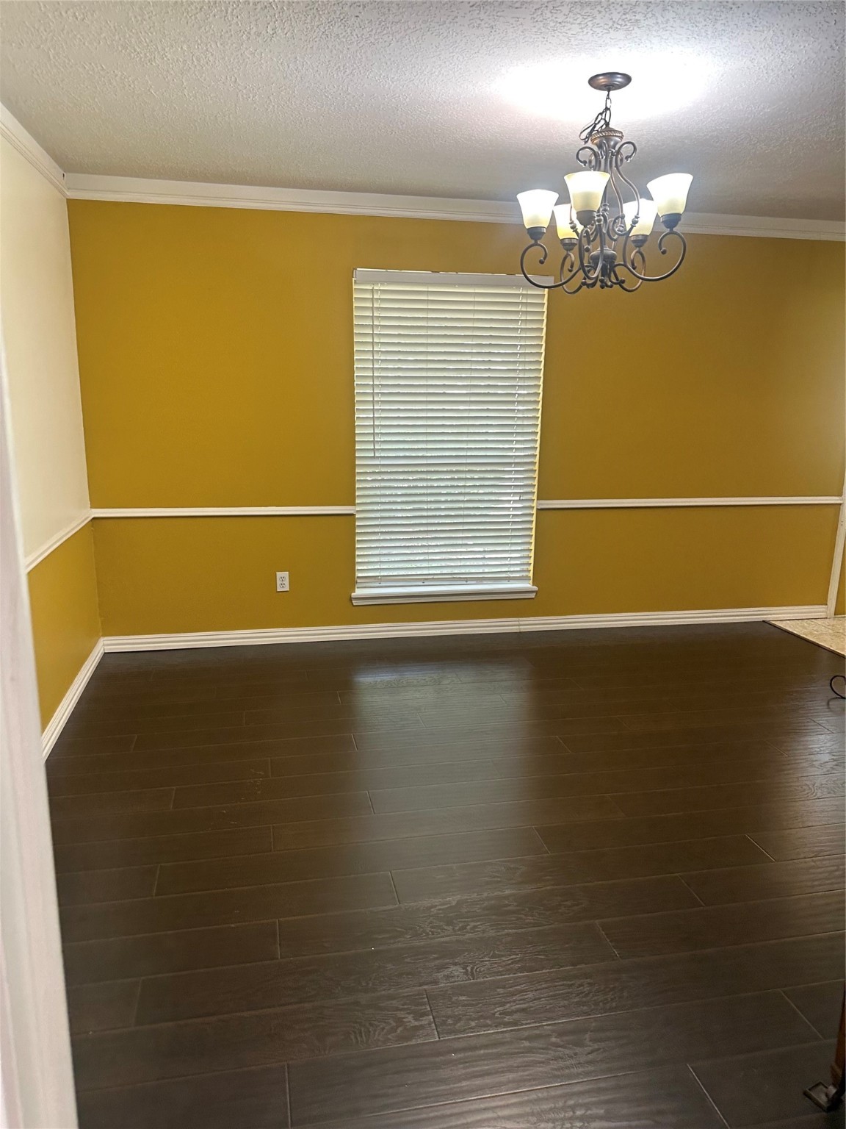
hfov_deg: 56.8
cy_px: 564
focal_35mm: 24
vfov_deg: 71.6
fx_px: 782
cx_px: 423
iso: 160
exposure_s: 1/60
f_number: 1.78
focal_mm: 6.86
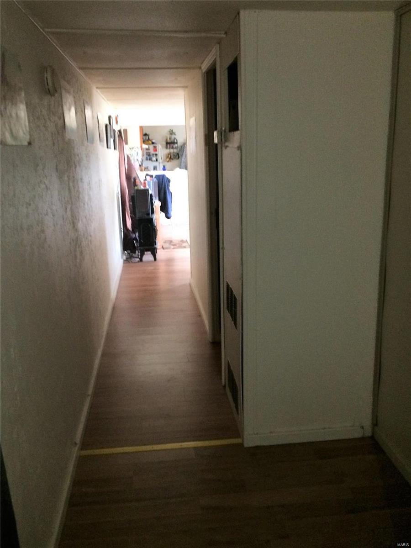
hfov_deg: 48.2
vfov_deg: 61.7
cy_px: 274
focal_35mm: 29
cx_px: 206
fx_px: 459
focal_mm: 4.15
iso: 250
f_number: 2.2
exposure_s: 1/15
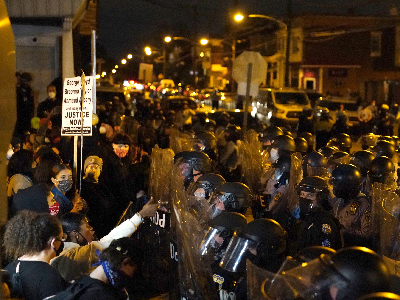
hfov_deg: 25.6
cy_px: 150
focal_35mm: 76
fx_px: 878
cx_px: 224
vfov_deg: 19.4
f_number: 2.8
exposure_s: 1/125
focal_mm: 70
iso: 12800
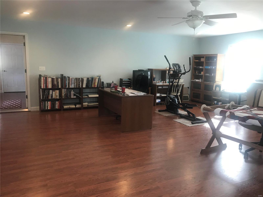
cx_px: 132
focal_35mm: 28
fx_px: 213
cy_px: 98
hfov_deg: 63.4
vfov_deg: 49.7
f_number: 1.8
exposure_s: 1/30
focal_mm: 3.99
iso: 32
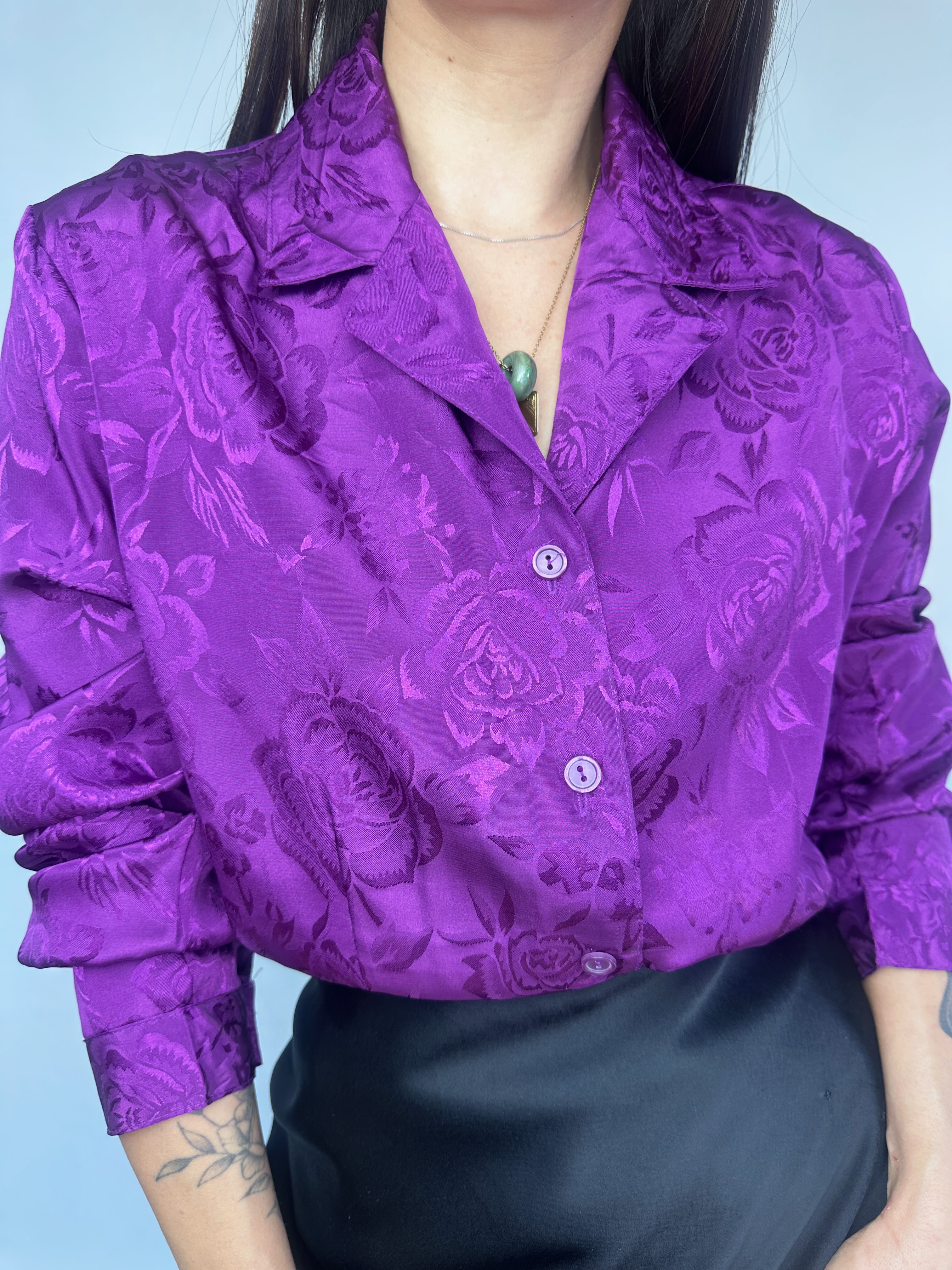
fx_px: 880
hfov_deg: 56.8
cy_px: 635
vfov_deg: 71.6
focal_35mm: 24
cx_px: 476
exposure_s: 1/100
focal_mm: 6.86
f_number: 1.78
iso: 80
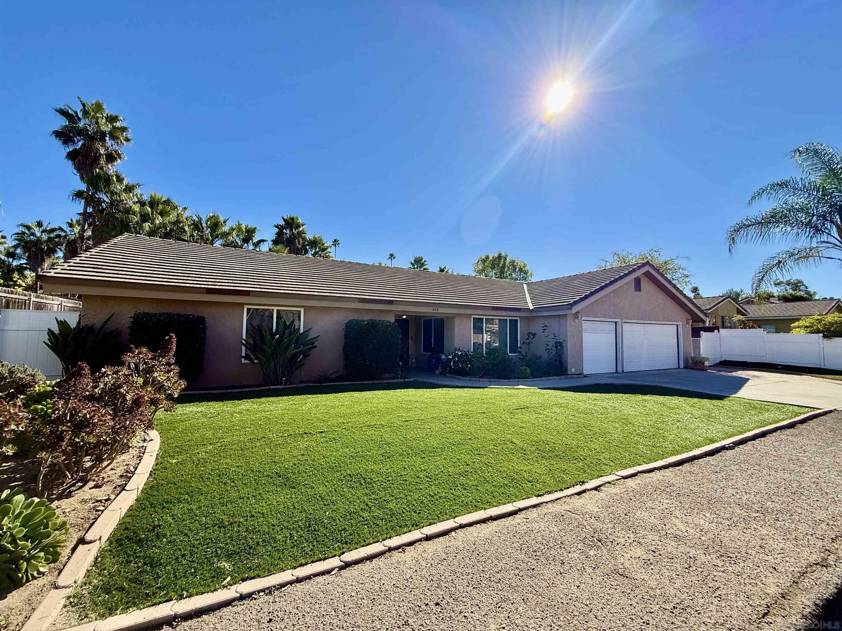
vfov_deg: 85.7
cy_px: 316
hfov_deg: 102.1
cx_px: 421
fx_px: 341
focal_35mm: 14
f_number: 2.2
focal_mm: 2.22
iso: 64
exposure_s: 1/1572
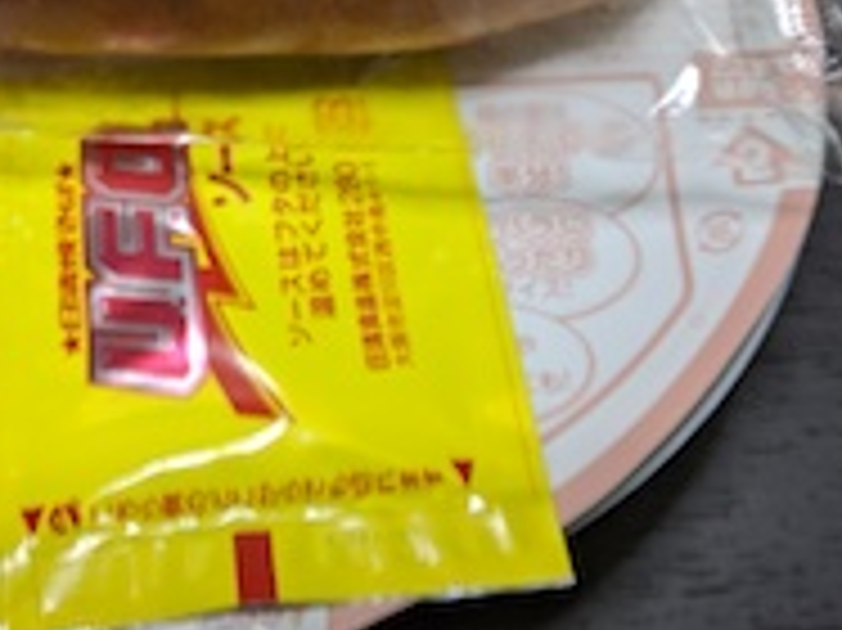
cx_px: 243
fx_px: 1264
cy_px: 58
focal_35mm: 52
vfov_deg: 27.0
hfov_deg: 36.2
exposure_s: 1/25
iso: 71
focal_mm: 4.44
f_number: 1.8
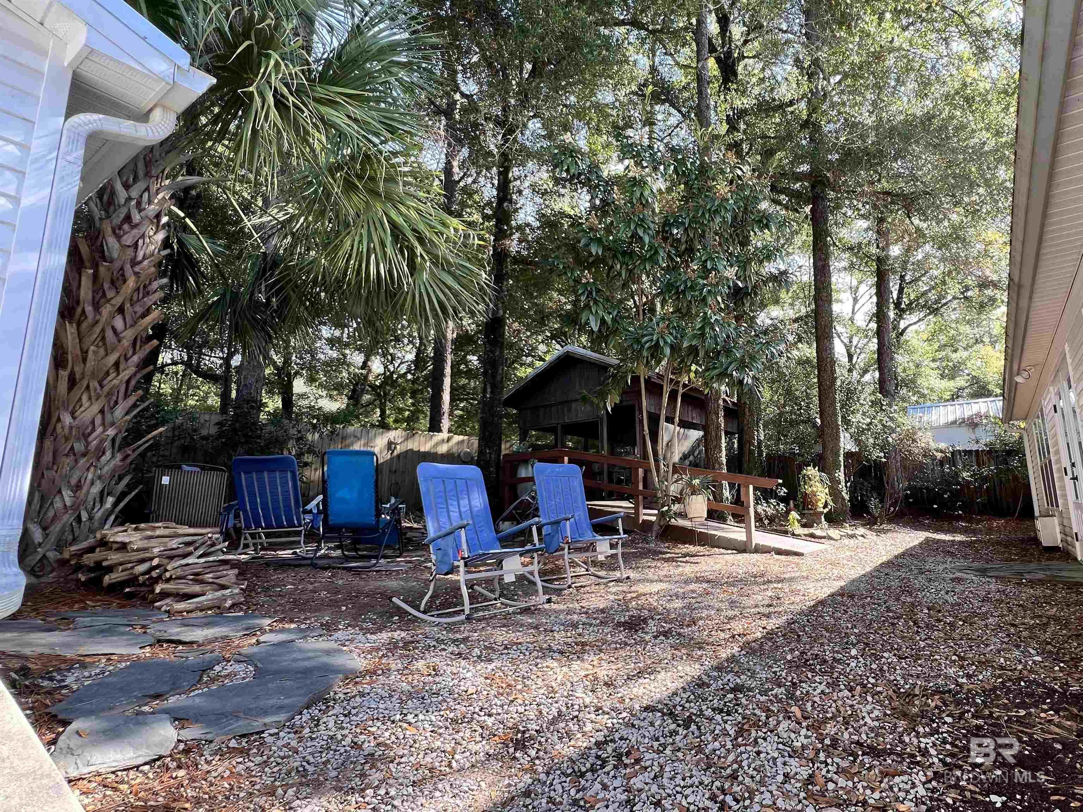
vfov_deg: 89.9
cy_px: 406
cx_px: 542
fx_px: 407
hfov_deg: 106.2
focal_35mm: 13
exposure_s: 1/113
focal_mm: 1.57
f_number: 1.8
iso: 32
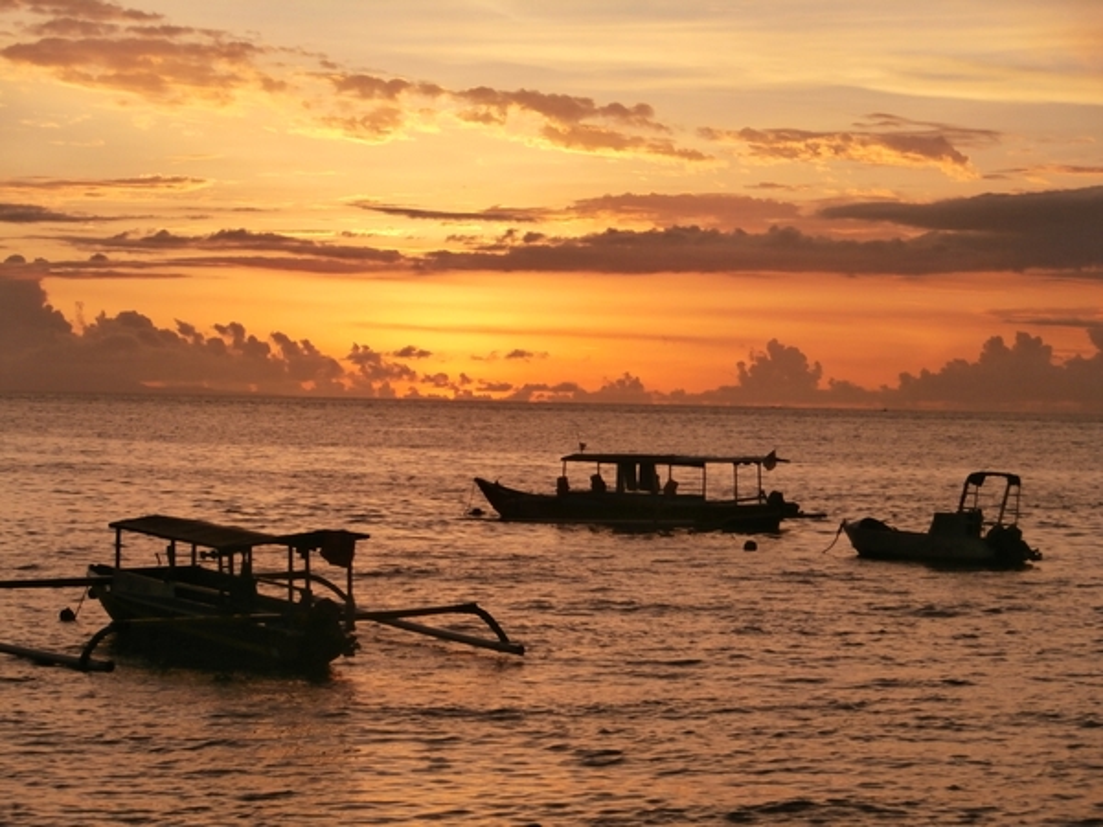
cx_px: 552
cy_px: 414
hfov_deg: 17.9
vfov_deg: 13.5
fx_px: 3505
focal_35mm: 110
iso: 100
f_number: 5.4
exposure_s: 1/160
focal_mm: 19.54
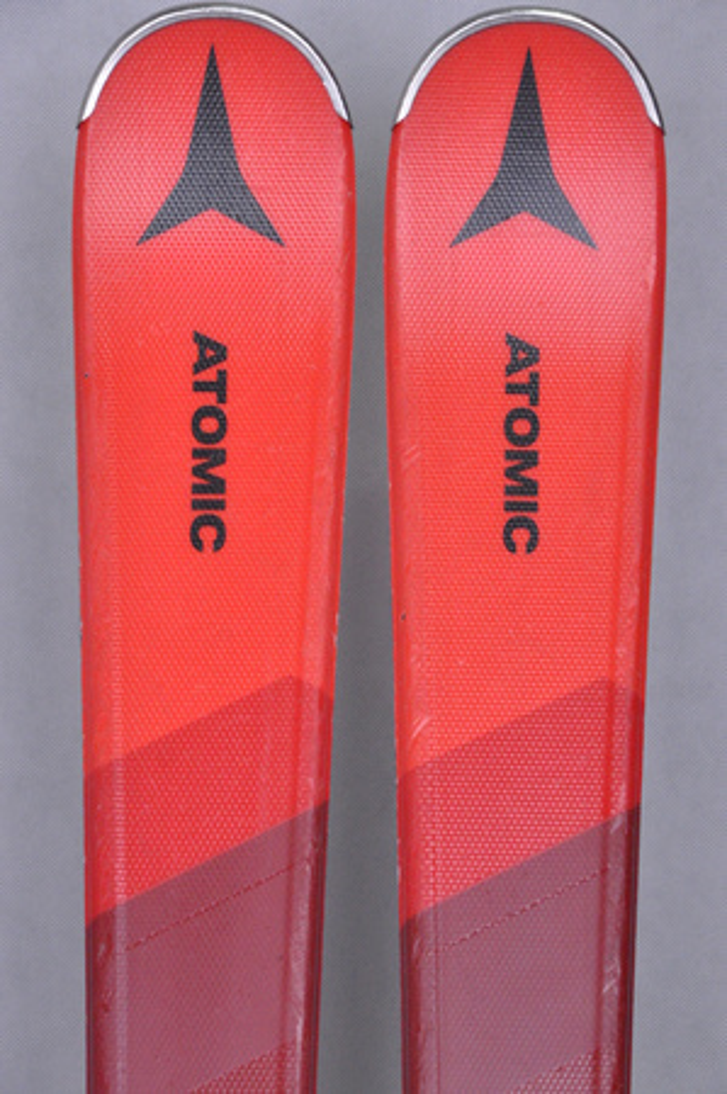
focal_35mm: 158
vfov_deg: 13.1
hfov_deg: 8.7
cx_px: 364
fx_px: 4782
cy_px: 547
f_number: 9.5
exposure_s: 1/125
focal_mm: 105
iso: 3200
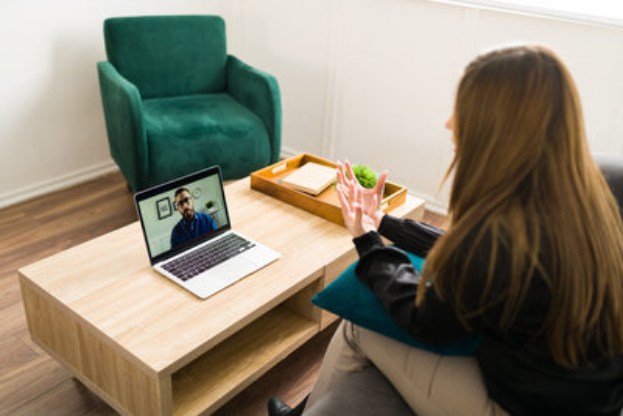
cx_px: 312
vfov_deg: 37.9
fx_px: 606
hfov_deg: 54.4
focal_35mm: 35
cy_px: 208
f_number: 1.8
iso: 400
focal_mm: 35
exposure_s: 1/160
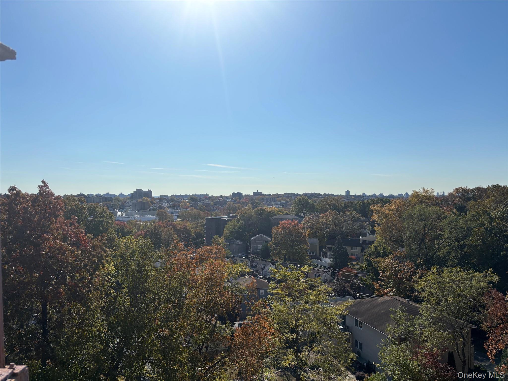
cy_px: 190
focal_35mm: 26
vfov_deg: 53.1
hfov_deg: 67.3
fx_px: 382
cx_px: 254
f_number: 1.6
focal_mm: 5.96
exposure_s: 1/10989
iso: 50
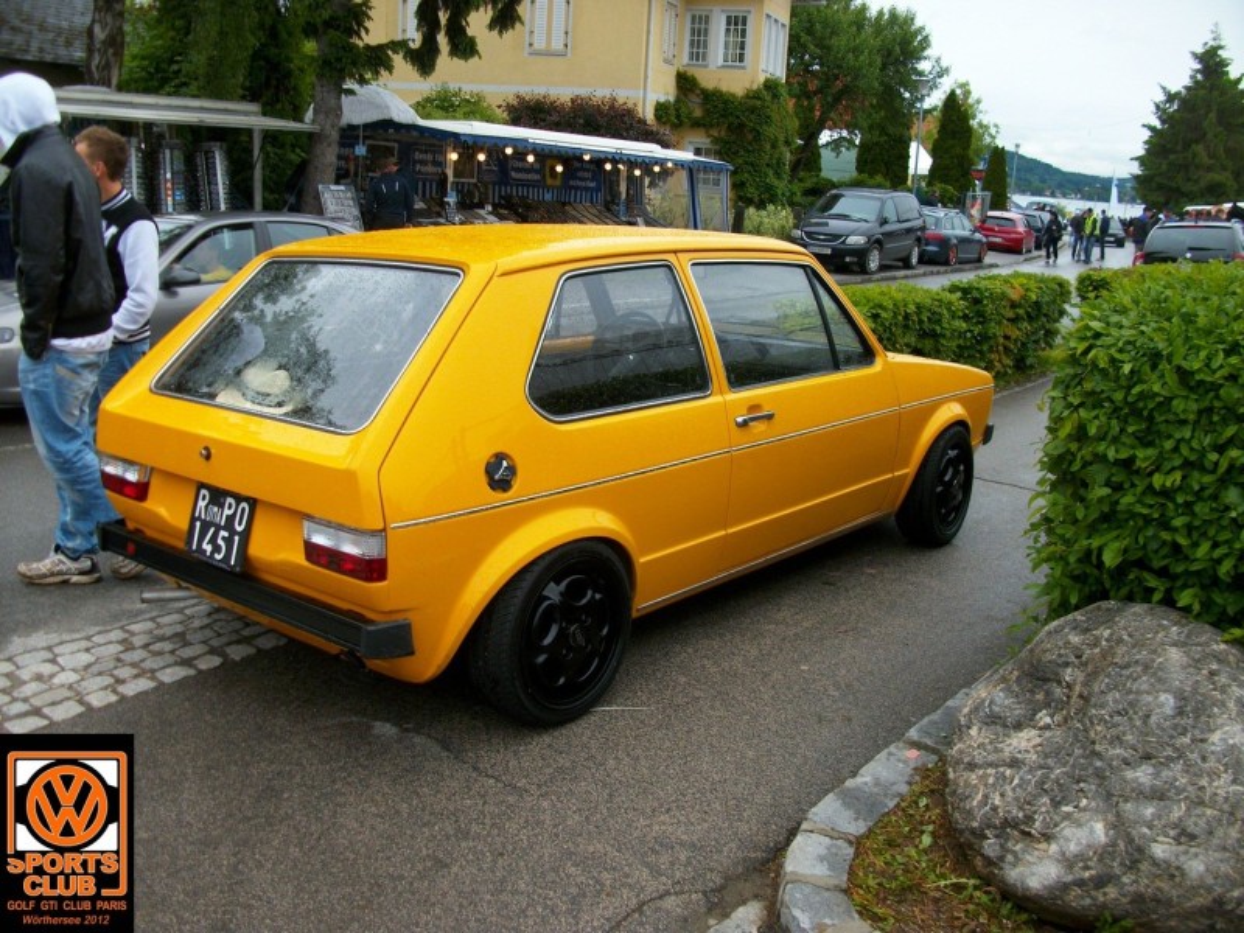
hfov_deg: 54.0
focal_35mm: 34
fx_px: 1222
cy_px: 466
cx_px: 622
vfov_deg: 41.8
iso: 80
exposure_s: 1/245
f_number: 2.9
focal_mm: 5.7
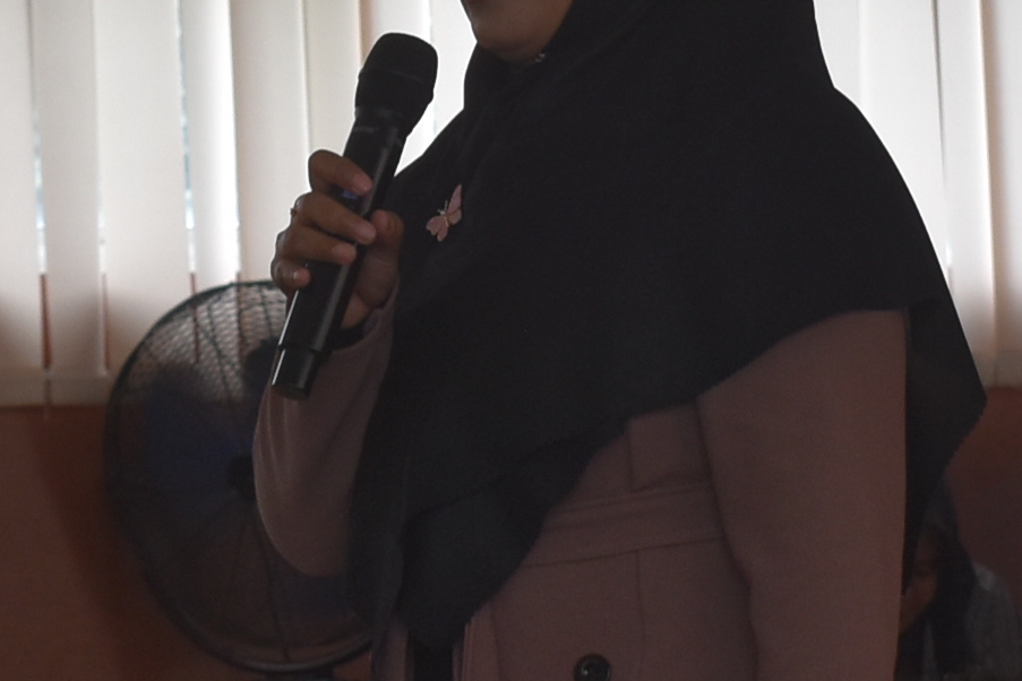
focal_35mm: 254
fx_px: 7210
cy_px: 58
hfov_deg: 8.1
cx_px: 299
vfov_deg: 5.4
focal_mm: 34
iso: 400
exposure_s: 1/125
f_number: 5.6
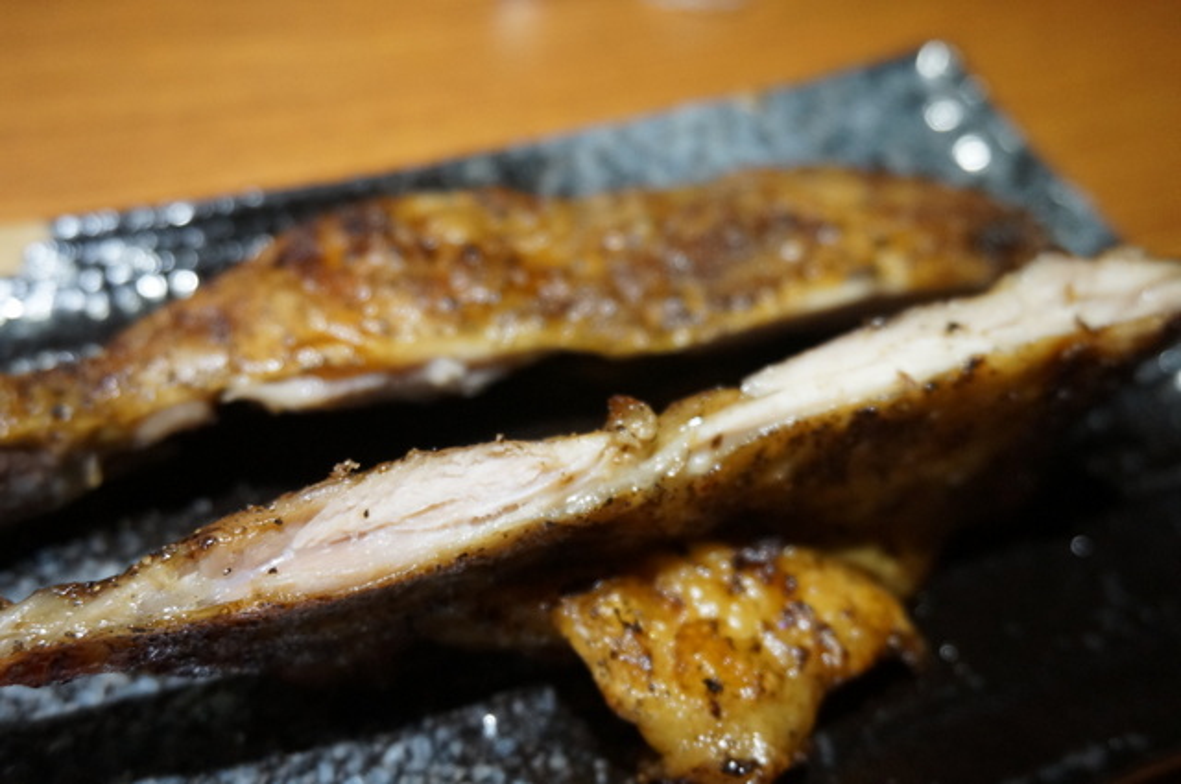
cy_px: 392
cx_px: 590
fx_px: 1278
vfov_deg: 34.1
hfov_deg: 49.6
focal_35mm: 39
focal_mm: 26
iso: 1600
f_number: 4.5
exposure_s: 1/60
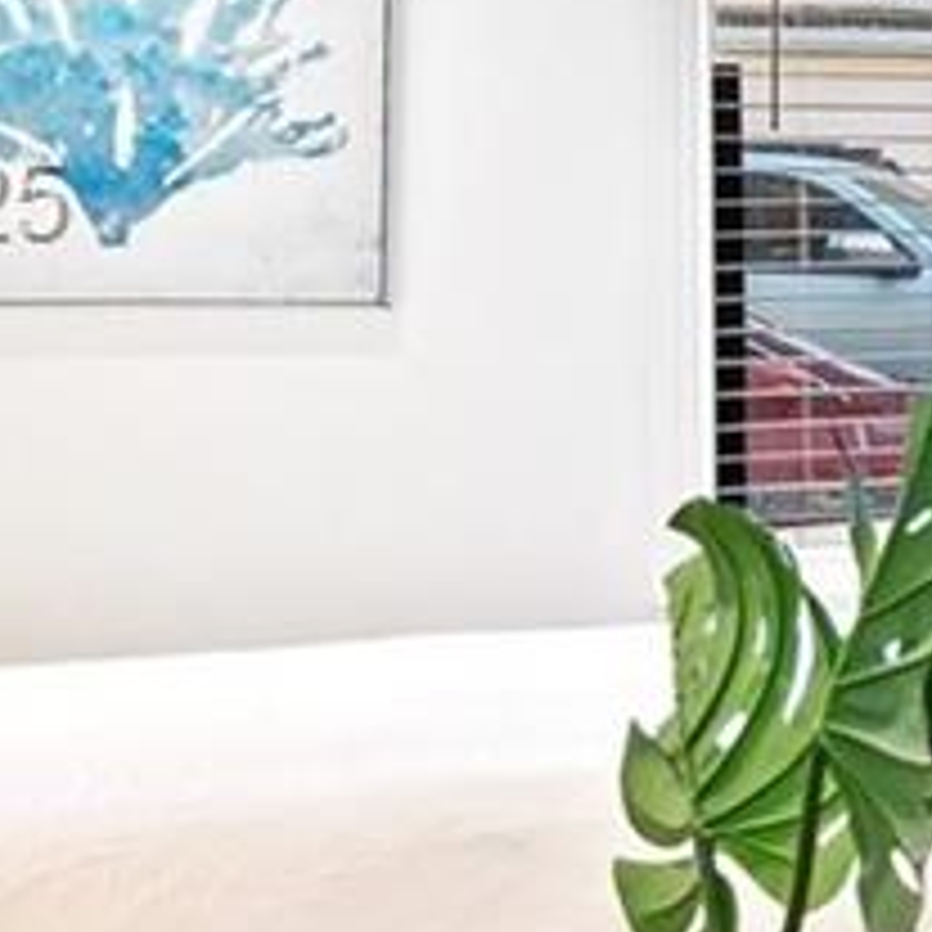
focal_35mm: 92
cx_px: 2265
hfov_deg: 13.5
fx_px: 2802
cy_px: 209
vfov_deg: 18.7
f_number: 2.8
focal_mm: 14
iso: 450
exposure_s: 1/13
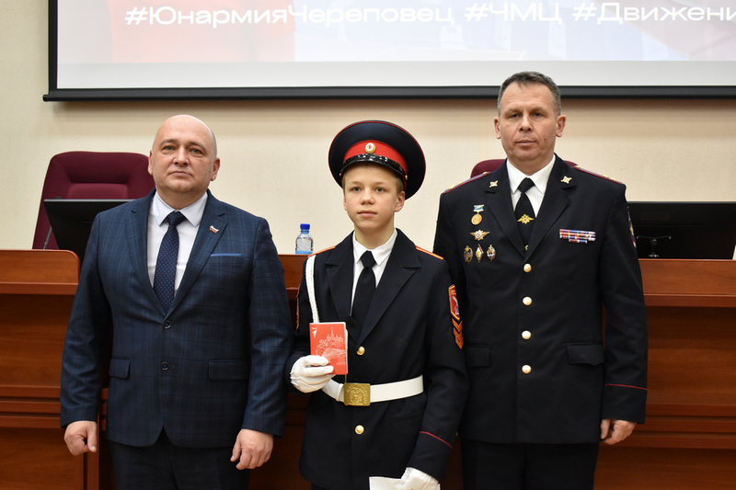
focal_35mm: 48
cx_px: 368
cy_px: 245
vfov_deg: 28.1
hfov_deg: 41.1
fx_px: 981
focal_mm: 32
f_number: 5
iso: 1600
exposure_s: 1/80
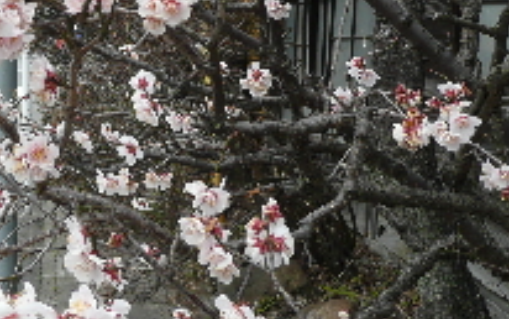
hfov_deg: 32.5
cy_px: 77
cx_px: 148
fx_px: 861
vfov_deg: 20.8
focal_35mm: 62
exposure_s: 1/320
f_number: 3.3
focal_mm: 4.6
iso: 100
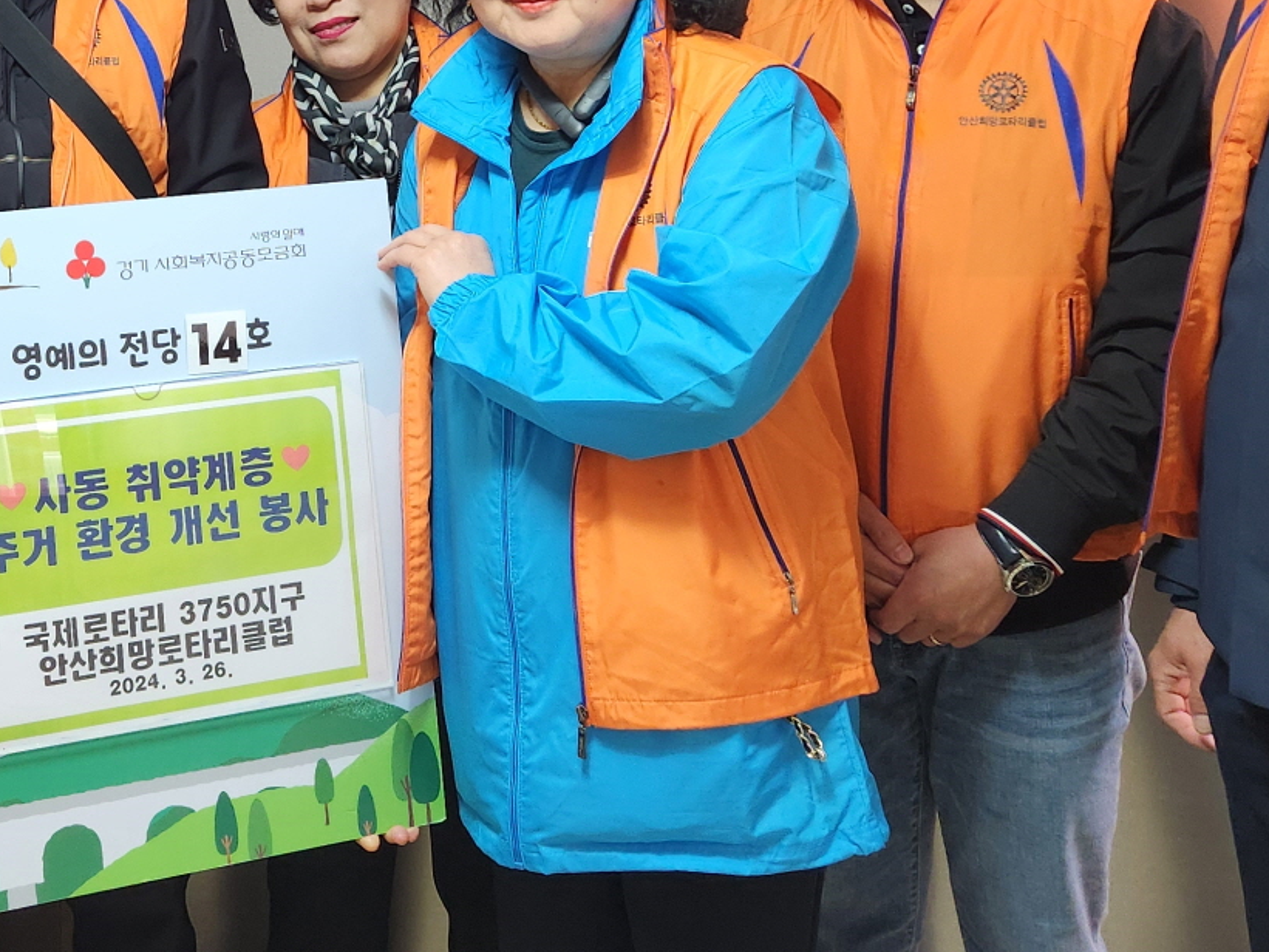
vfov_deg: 25.0
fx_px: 2053
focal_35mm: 56
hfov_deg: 33.1
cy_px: 20
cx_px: 201
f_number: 1.8
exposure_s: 1/120
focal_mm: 5.4
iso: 200
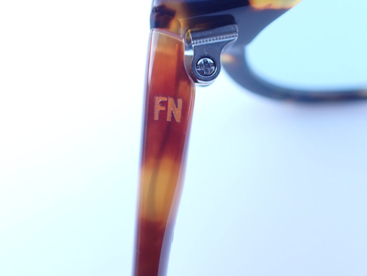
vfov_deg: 37.6
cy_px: 113
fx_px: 403
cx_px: 171
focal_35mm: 38
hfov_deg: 48.9
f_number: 2.3
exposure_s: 1/125
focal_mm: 5.4
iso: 100
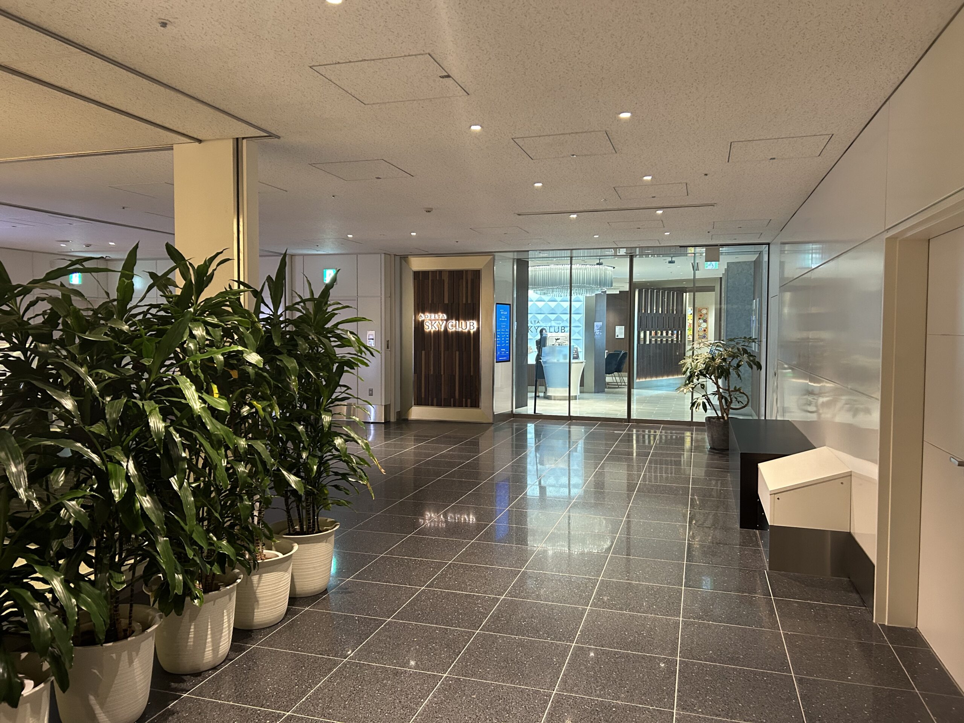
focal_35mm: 26
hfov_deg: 67.3
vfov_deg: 53.1
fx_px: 724
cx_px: 482
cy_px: 362
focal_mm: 5.7
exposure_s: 1/50
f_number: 1.5
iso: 320
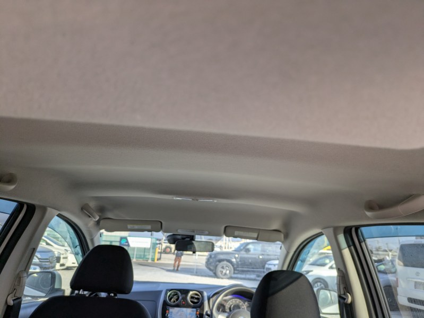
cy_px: 159
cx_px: 212
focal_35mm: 25
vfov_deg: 54.9
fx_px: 306
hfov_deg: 69.4
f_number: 1.89
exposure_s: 1/640
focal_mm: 5.43
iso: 47
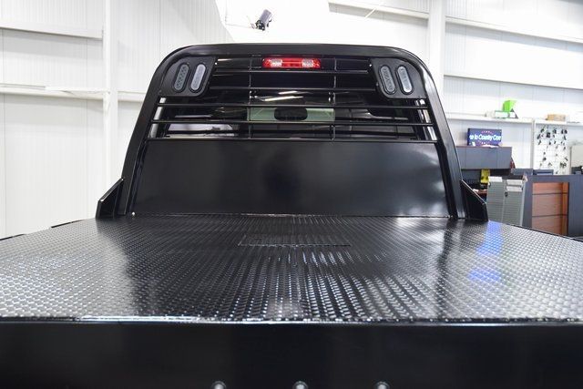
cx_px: 292
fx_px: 656
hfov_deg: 47.9
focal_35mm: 40
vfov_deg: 33.0
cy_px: 194
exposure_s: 1/60
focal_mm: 27
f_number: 3.8
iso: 1600
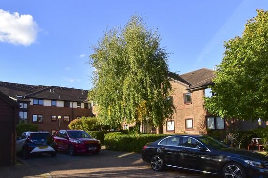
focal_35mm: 27
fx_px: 201
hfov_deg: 67.4
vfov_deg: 47.2
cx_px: 127
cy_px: 117
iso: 640
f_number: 8
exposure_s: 1/800
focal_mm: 10
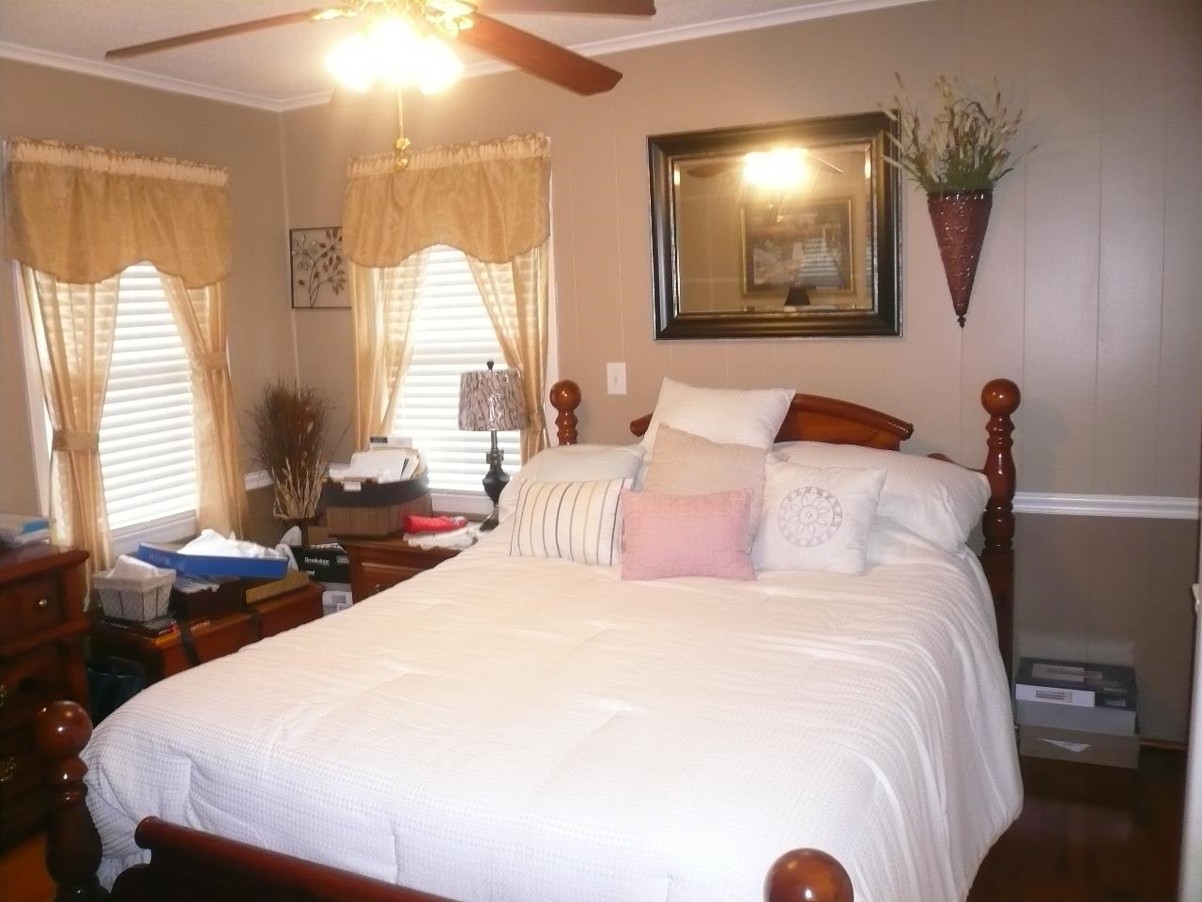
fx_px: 972
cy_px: 451
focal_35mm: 28
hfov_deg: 63.4
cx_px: 601
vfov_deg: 49.7
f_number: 2.8
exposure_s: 1/30
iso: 250
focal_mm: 4.6
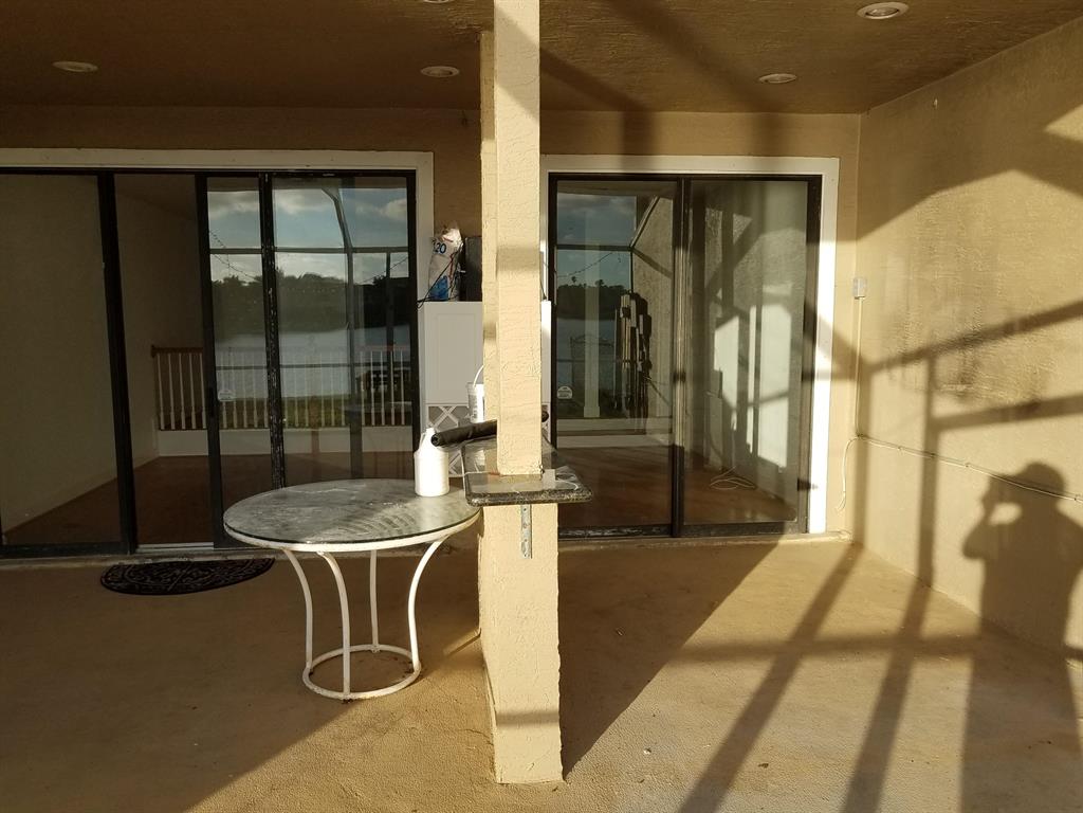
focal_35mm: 26
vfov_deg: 53.1
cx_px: 542
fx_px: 813
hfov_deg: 67.3
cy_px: 406
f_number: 1.7
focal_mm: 4.2
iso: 40
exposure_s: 1/724
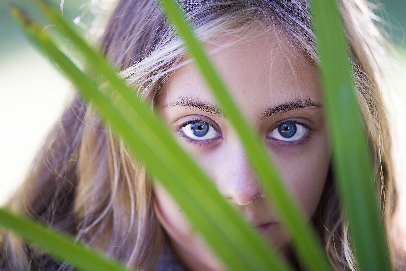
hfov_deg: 14.6
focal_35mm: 140
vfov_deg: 9.8
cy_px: 136
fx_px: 1579
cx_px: 203
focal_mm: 140
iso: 280
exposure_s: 1/180
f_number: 2.8
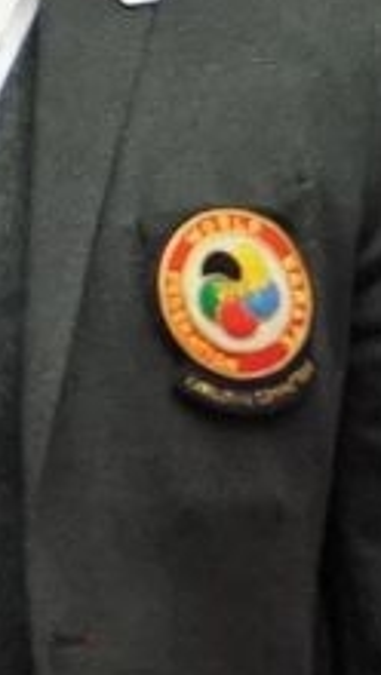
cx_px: -2317
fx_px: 17951
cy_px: 199
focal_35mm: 1001
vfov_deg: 2.2
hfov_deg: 1.2
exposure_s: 1/1000
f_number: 2.8
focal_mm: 78
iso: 5000
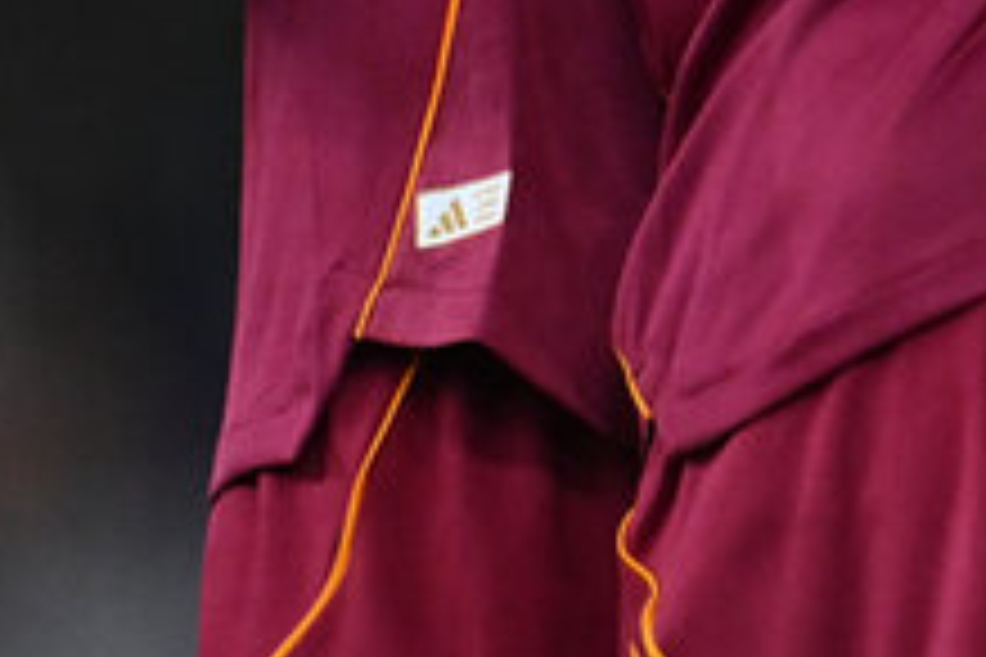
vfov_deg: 0.7
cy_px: -675
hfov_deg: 1.1
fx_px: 51268
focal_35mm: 1872
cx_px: 509
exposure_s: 1/2000
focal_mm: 400
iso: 1600
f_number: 3.2
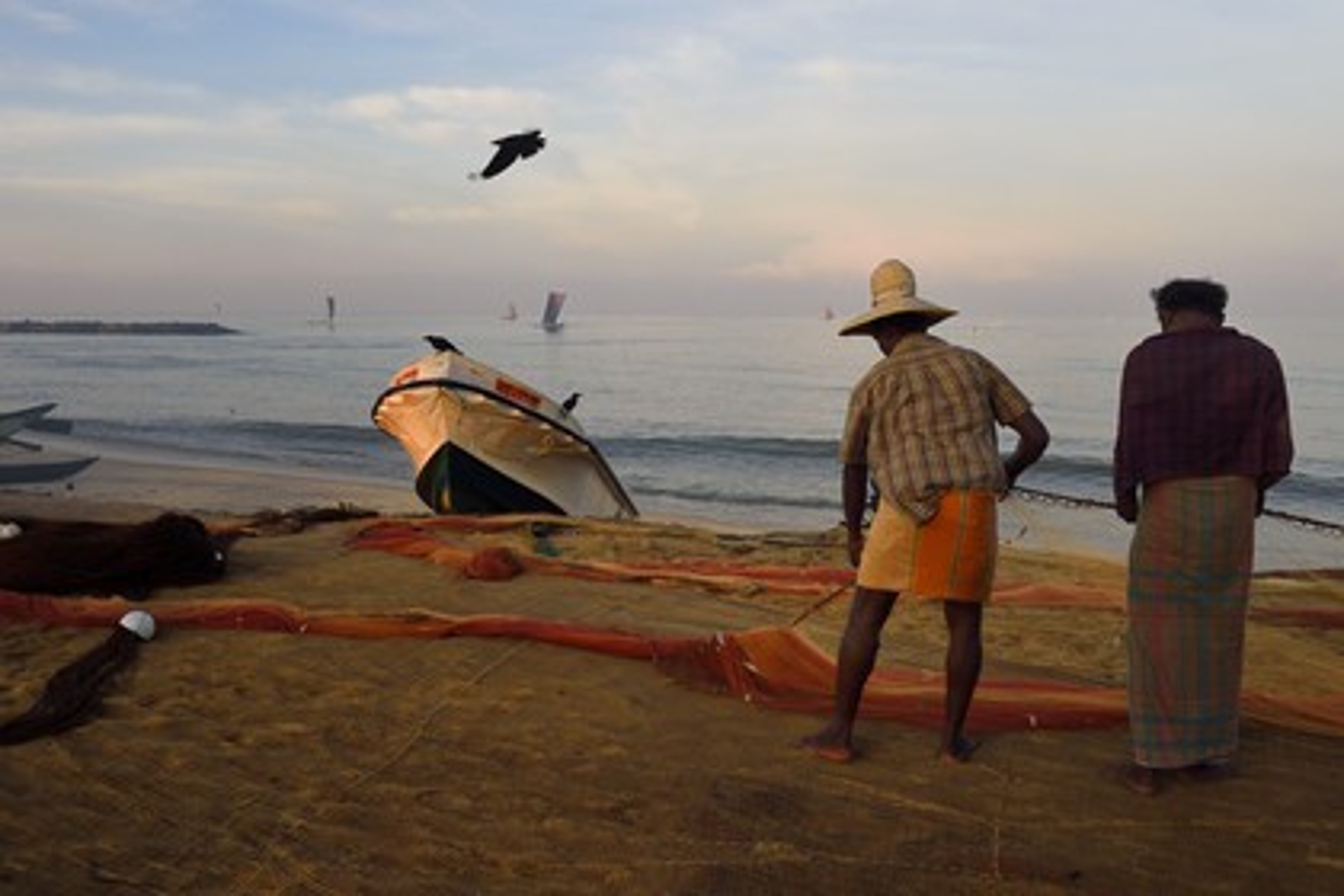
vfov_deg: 45.0
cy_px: 448
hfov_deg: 63.7
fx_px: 1083
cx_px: 672
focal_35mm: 29
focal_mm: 29
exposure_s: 1/320
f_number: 13
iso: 800
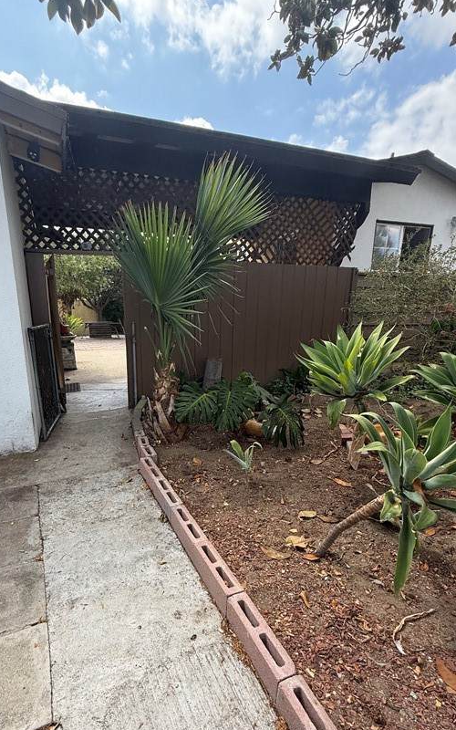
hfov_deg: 61.9
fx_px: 378
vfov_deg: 87.4
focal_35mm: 19
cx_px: 194
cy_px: 420
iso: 50
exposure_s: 1/363
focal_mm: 2.22
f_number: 2.2
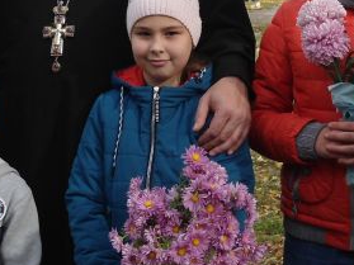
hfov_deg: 18.5
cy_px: -9
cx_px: 129
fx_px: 1084
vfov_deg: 13.7
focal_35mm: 106
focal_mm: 6.7
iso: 80
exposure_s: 1/400
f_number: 3.2
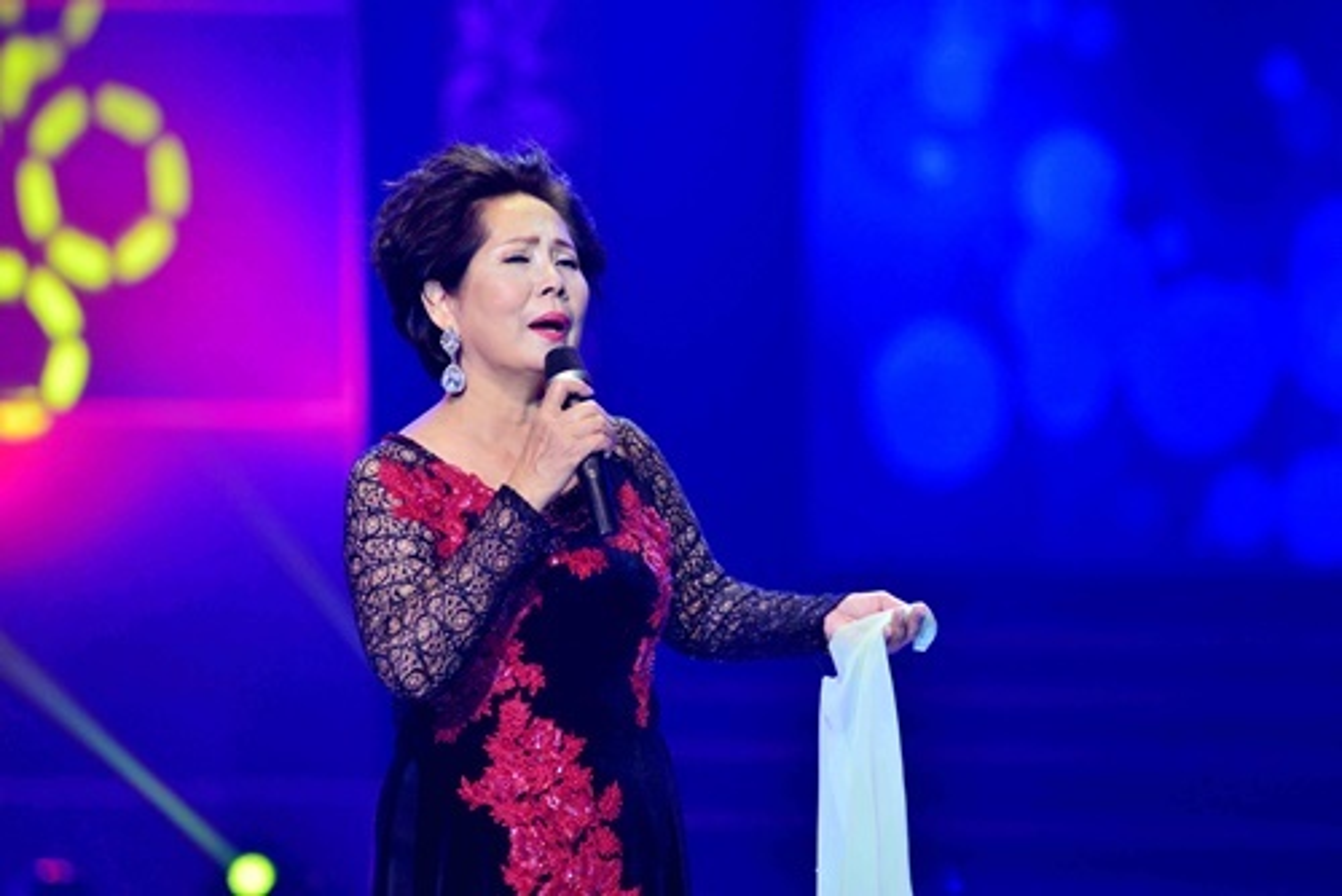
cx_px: 671
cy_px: 448
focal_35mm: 200
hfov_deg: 10.3
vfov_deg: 6.9
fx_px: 7460
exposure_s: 1/250
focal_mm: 200
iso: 2000
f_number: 4
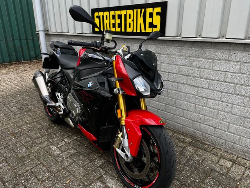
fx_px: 188
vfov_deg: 53.1
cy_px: 94
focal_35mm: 26
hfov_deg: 67.3
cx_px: 125
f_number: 1.6
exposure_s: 1/121
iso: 32
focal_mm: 5.1
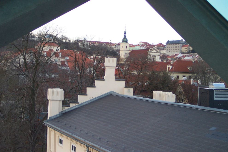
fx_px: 399
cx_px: 114
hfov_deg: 31.9
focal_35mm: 63
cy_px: 76
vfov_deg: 21.6
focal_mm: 13.3
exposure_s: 1/180
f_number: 3.4
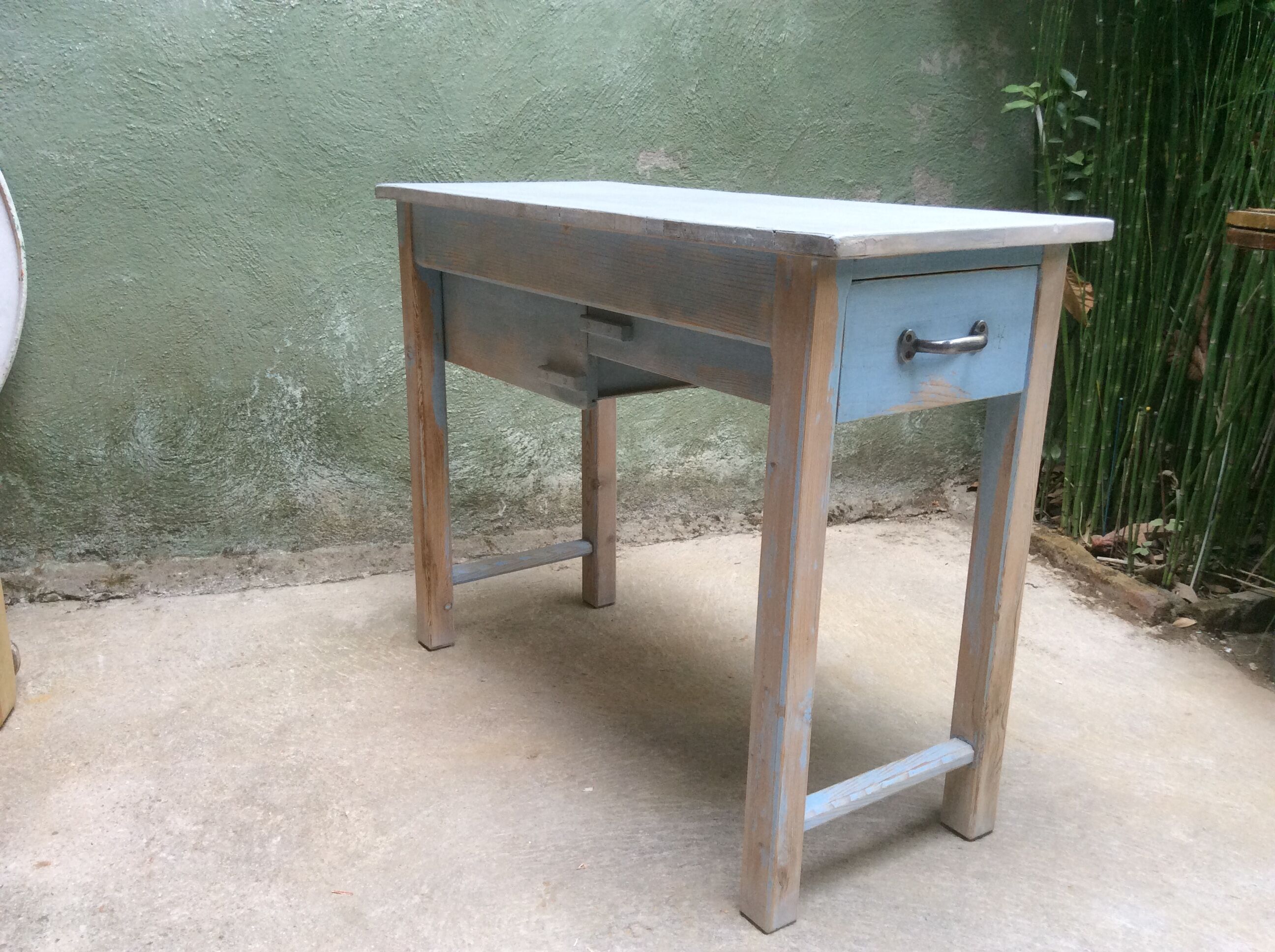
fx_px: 1177
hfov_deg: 56.9
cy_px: 476
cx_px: 638
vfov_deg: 44.1
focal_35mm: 32
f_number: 2.4
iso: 64
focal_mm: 3.3
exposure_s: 1/100
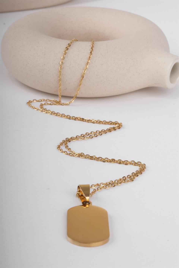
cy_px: 134
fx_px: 589
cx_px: 90
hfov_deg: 17.3
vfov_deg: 25.7
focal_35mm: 79
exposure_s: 1/200
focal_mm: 52.4
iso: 400
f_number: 22
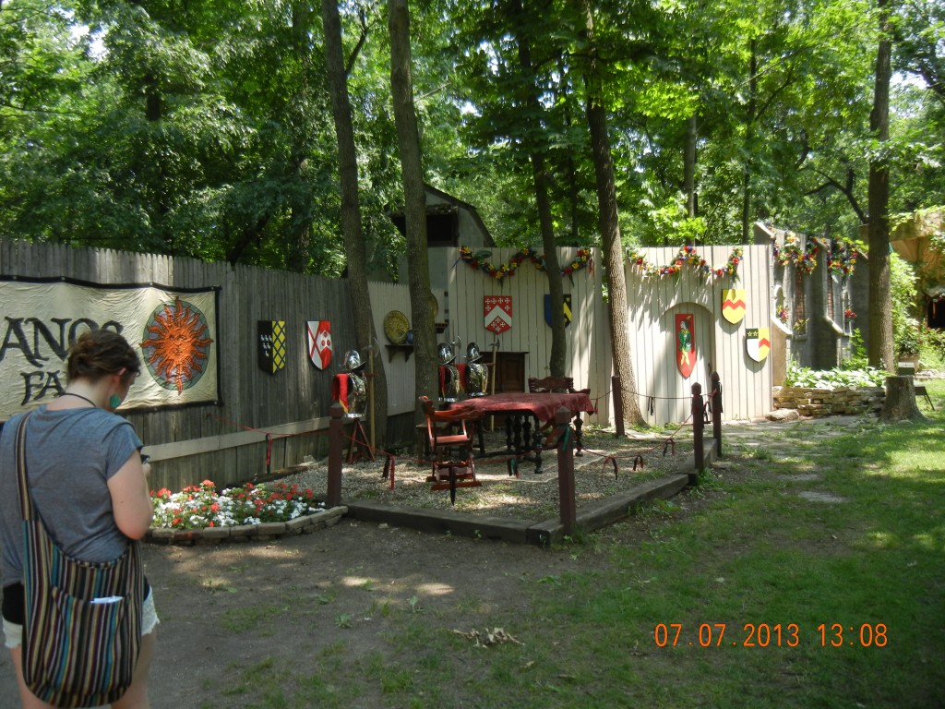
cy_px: 354
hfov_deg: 60.0
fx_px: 819
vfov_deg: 46.8
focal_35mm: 30
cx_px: 472
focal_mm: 5.4
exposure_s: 1/219
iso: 160
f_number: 3.5
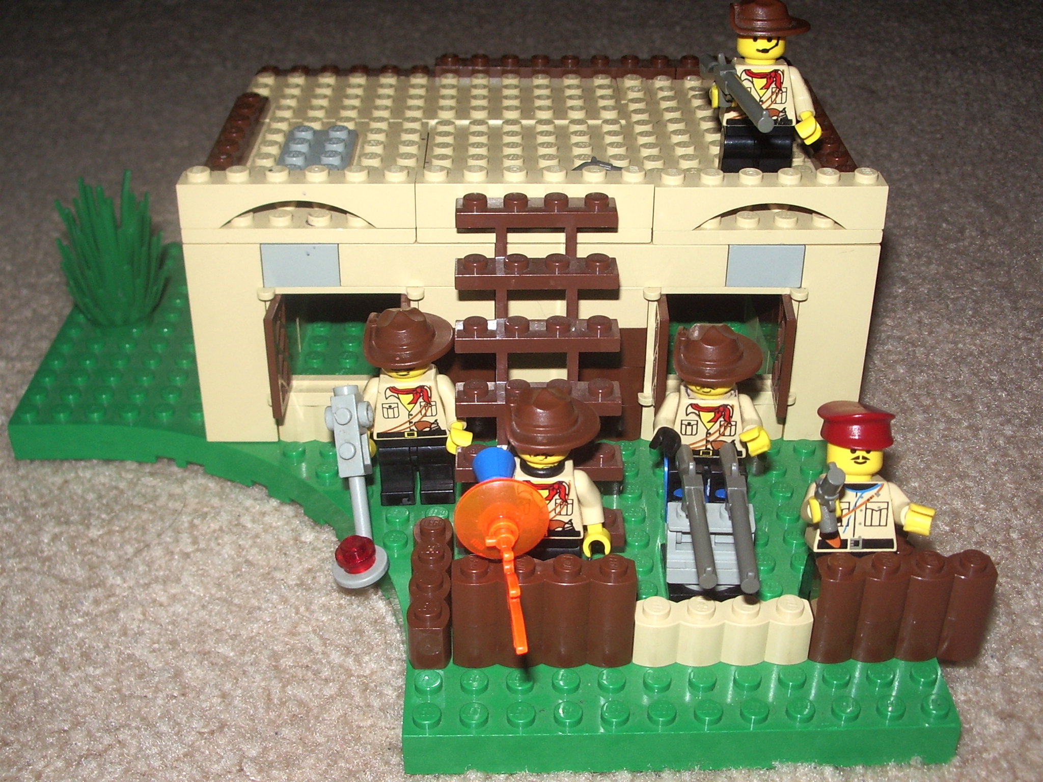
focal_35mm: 45
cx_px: 522
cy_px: 391
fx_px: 1356
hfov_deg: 42.1
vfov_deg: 32.2
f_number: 4.6
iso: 100
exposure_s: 1/50
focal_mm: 6.8
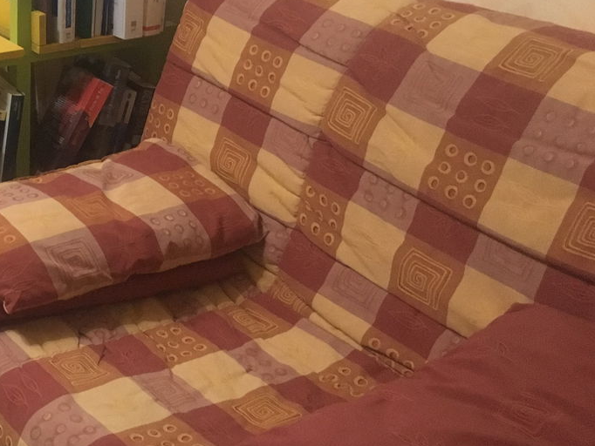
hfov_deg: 26.0
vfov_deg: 21.5
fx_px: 1169
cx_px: -88
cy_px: 142
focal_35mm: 68
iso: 200
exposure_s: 1/17
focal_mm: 4.15
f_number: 2.2
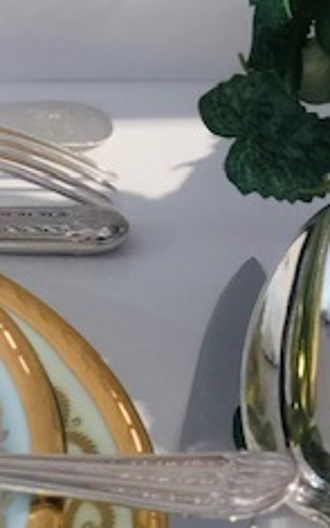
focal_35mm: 150
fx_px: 2157
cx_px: 47
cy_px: 447
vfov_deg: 13.8
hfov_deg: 8.7
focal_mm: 6
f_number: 2.4
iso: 80
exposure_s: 1/50
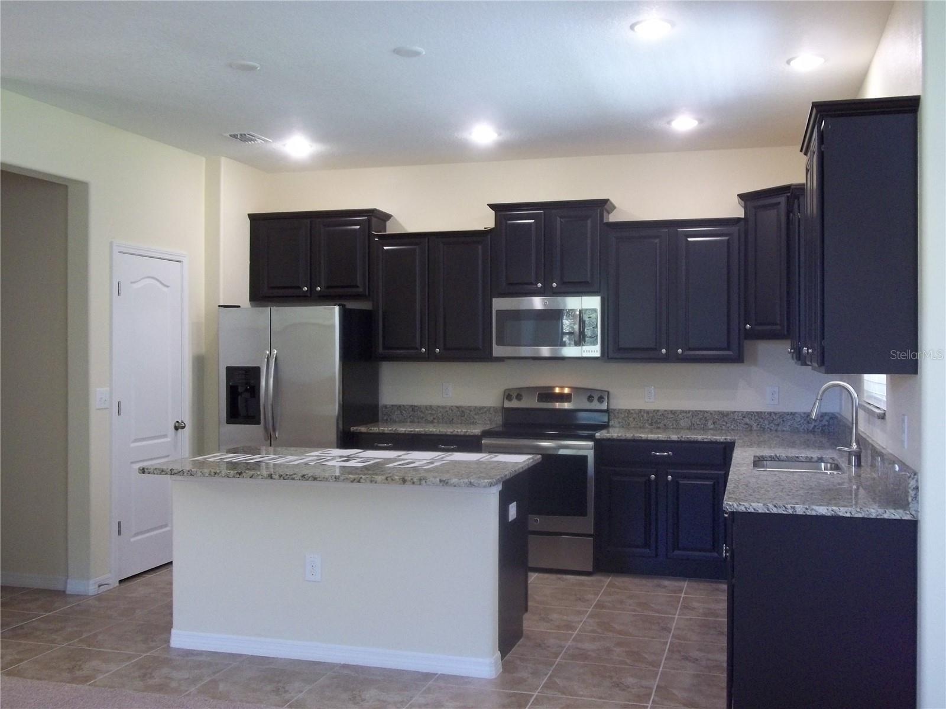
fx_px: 874
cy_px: 354
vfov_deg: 44.1
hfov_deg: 56.8
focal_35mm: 32
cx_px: 473
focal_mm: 5.7
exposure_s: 1/25
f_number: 2.9
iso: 160
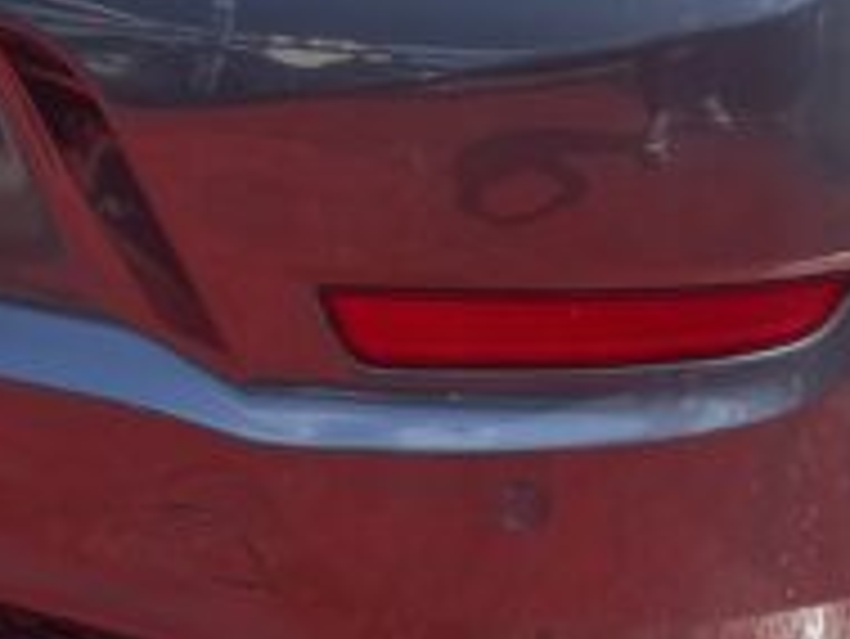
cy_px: -22
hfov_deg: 17.8
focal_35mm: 110
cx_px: 607
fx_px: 2703
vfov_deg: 13.3
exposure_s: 1/1186
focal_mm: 5.1
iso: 50
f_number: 1.6
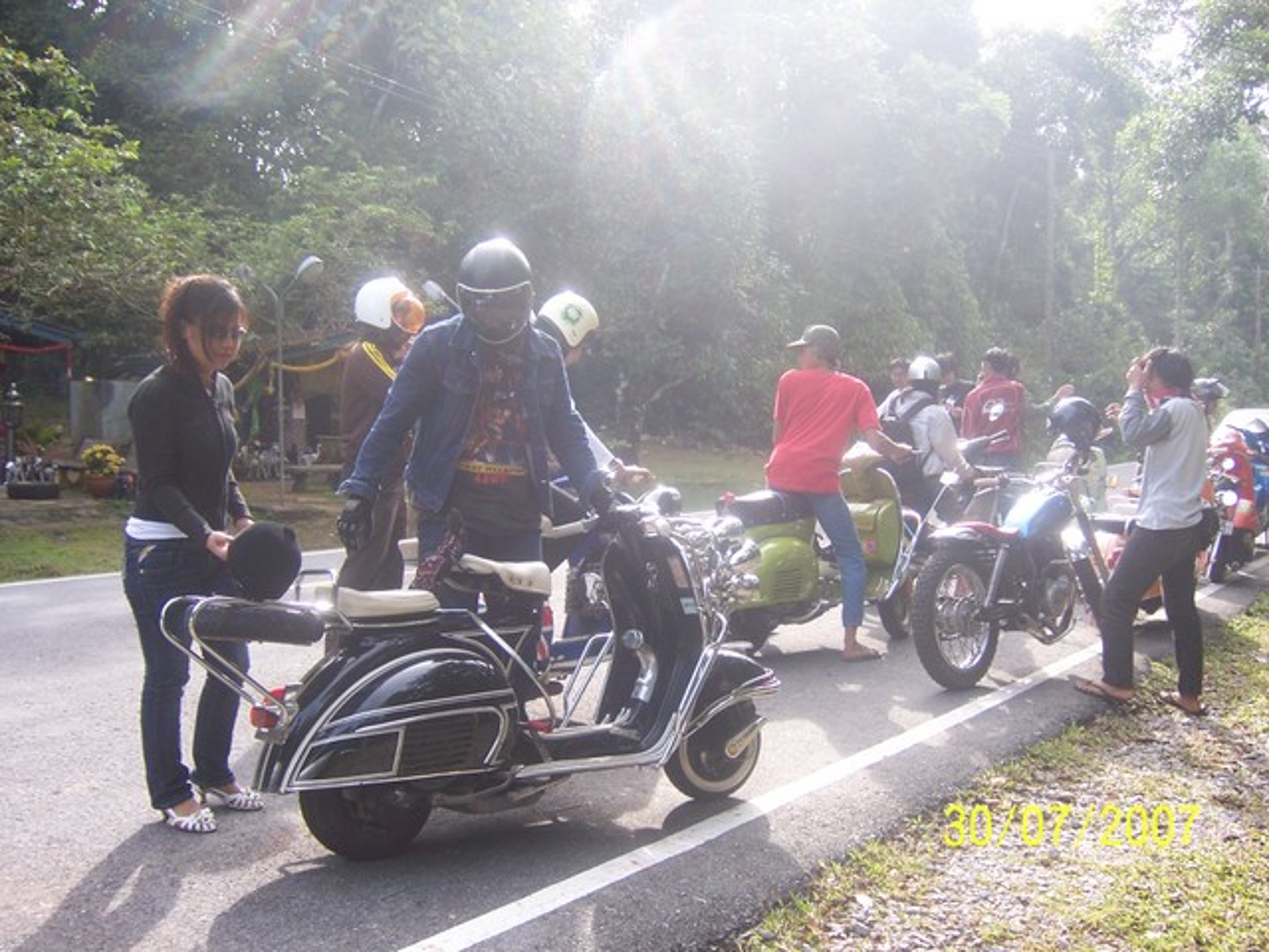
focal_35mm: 36
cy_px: 476
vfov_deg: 39.7
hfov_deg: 51.4
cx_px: 634
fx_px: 1320
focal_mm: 6.2
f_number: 2.8
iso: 80
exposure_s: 1/125
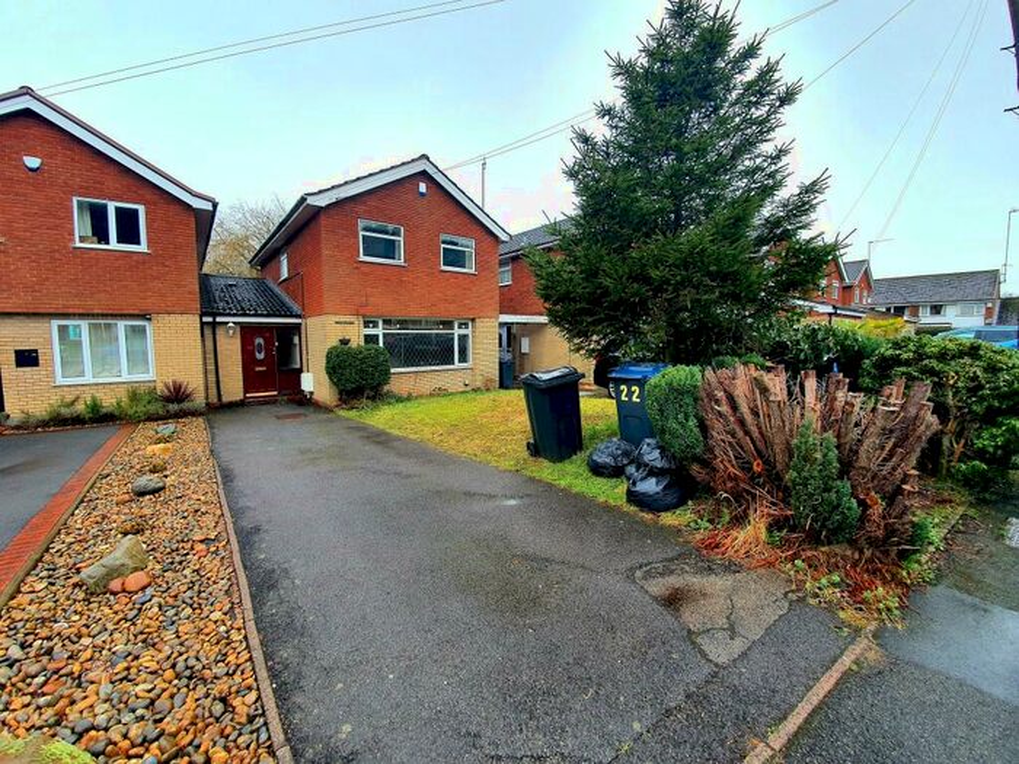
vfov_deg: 89.9
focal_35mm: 13
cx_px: 510
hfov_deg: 106.2
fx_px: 383
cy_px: 382
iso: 50
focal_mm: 1.8
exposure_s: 1/112
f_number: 2.2
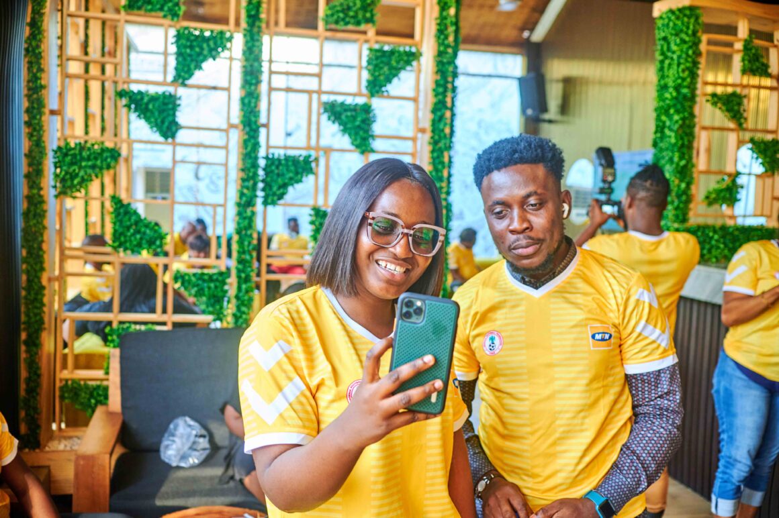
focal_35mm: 35
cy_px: 259
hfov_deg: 54.5
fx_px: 757
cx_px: 390
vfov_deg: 37.8
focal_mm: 35
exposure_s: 1/160
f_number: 3.5
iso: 800
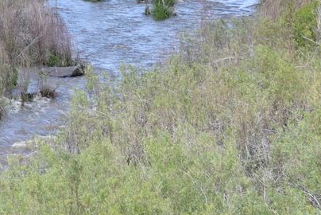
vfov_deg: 4.8
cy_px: -51
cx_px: 75
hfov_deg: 7.2
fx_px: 2543
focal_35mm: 285
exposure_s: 1/200
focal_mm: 90
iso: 100
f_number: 5.6
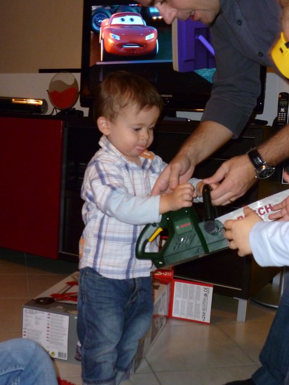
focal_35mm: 45
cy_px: 192
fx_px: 501
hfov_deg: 32.2
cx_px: 144
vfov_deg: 42.1
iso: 400
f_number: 3.4
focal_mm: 8
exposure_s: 1/30
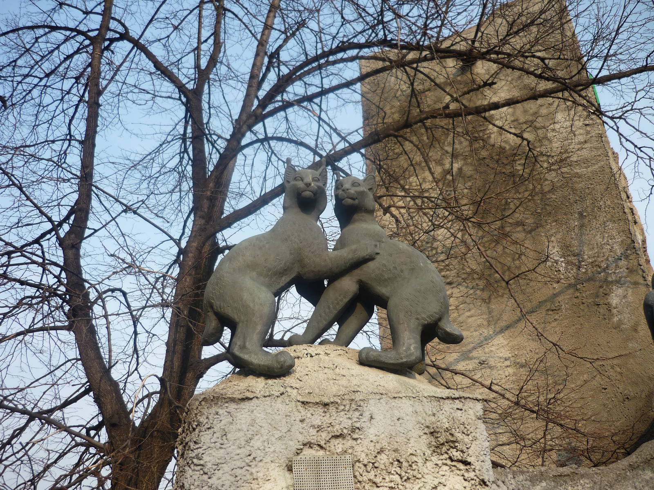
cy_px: 245
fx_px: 623
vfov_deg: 42.9
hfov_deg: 55.4
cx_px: 327
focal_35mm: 33
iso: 100
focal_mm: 5.5
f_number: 2.8
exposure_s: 1/800
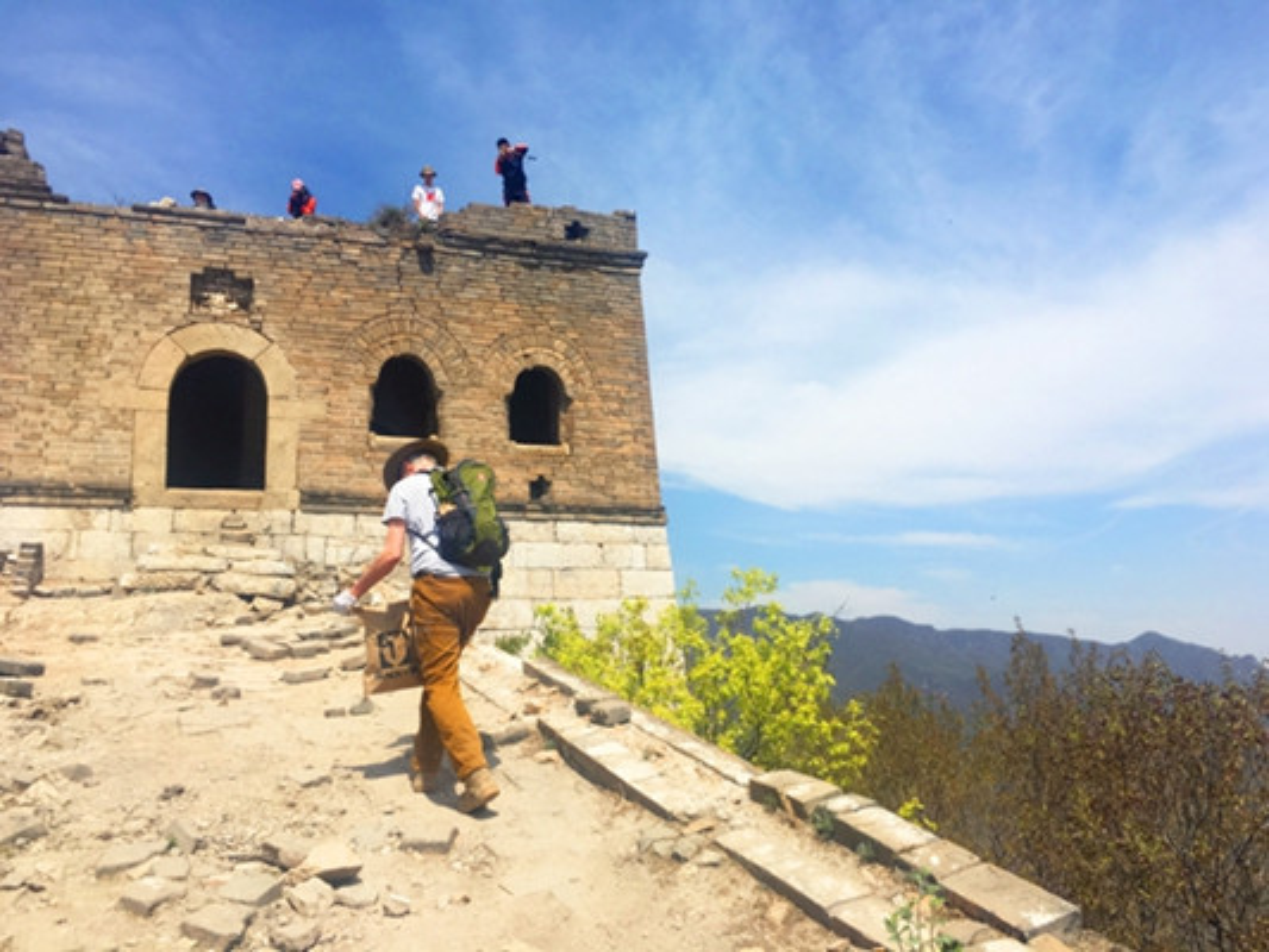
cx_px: 634
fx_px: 1063
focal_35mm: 29
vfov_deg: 48.2
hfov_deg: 61.6
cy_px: 476
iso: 25
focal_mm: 4.15
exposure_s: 1/2331
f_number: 2.2
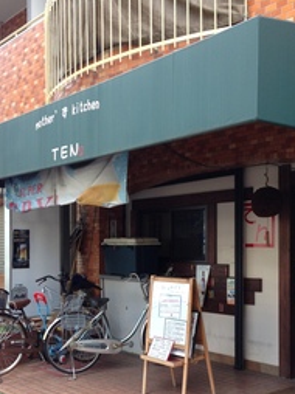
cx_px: 165
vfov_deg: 36.6
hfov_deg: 28.0
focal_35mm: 52
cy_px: 247
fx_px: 592
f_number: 2.4
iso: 64
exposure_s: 1/120
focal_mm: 4.12
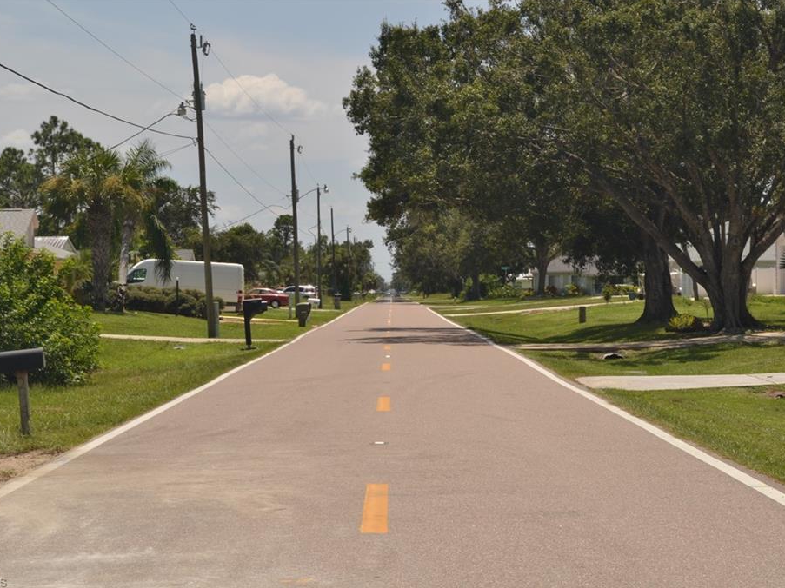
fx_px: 1927
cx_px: 390
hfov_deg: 23.0
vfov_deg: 17.4
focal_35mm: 85
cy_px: 294
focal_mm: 52
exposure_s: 1/125
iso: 125
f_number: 16
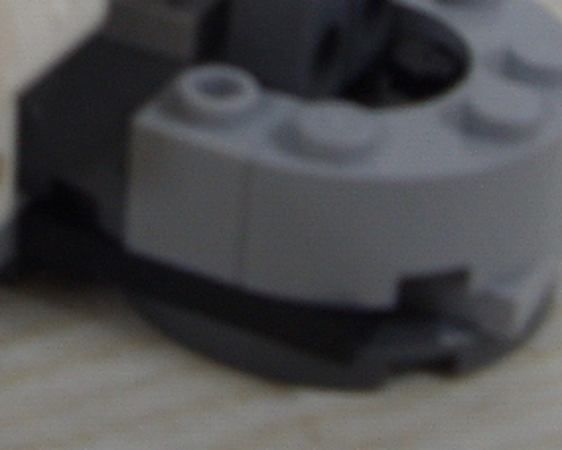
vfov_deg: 12.5
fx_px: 2013
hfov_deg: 15.7
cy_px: -87
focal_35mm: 121
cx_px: 62
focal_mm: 6.6
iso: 63
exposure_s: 1/6
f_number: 3.5
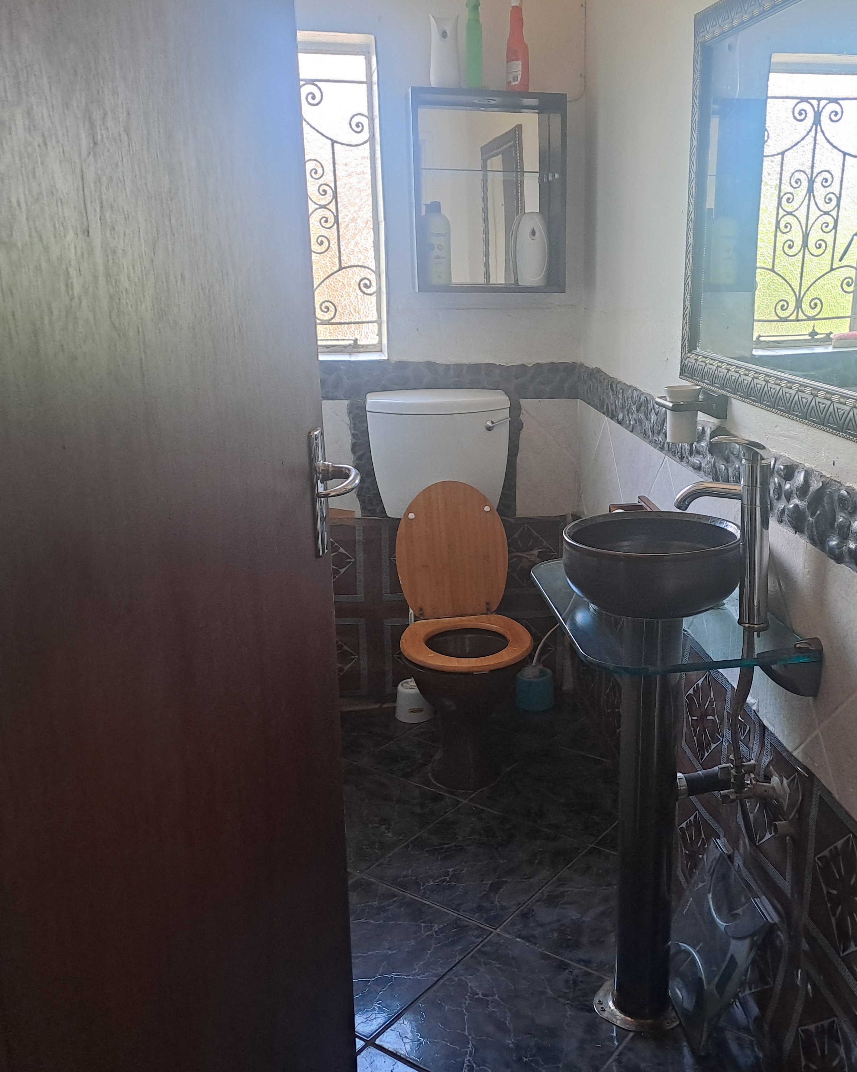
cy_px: 534
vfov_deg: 54.2
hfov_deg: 44.1
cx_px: 545
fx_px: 1046
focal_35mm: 33
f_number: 1.8
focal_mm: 4.65
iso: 100
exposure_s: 1/60
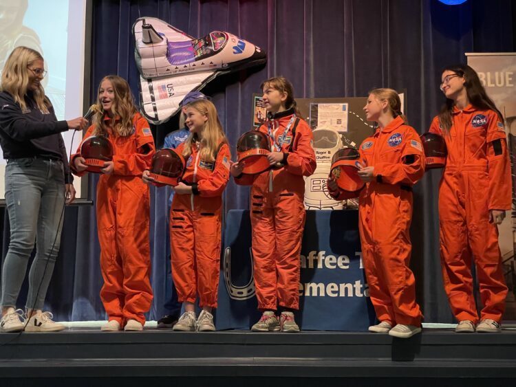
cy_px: 194
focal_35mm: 52
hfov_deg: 36.8
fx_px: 775
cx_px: 258
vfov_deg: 28.0
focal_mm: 6
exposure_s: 1/45
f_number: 2
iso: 800
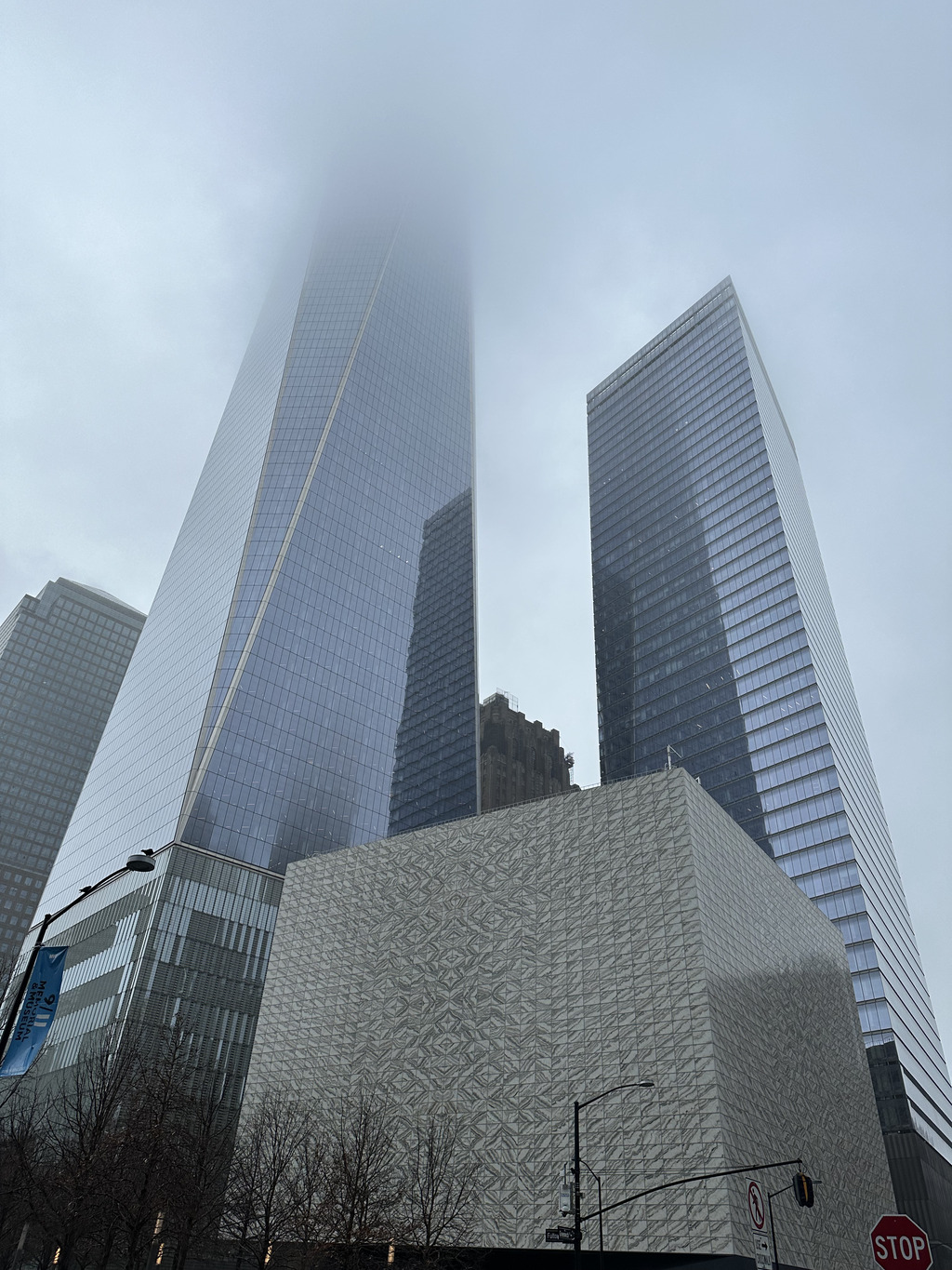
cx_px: 476
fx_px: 880
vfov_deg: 71.6
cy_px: 635
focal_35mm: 24
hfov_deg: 56.8
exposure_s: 1/2203
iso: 80
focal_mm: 6.86
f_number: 1.78
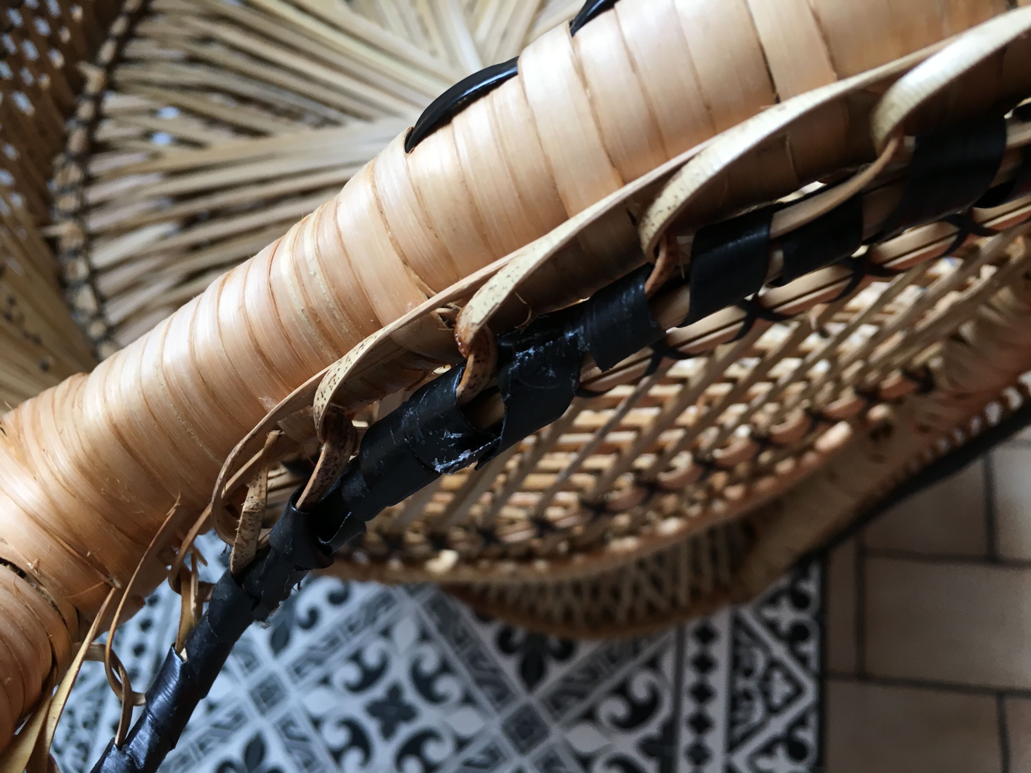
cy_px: 386
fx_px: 864
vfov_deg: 48.2
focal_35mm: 29
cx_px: 516
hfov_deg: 61.7
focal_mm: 4.15
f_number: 2.2
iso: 40
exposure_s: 1/33
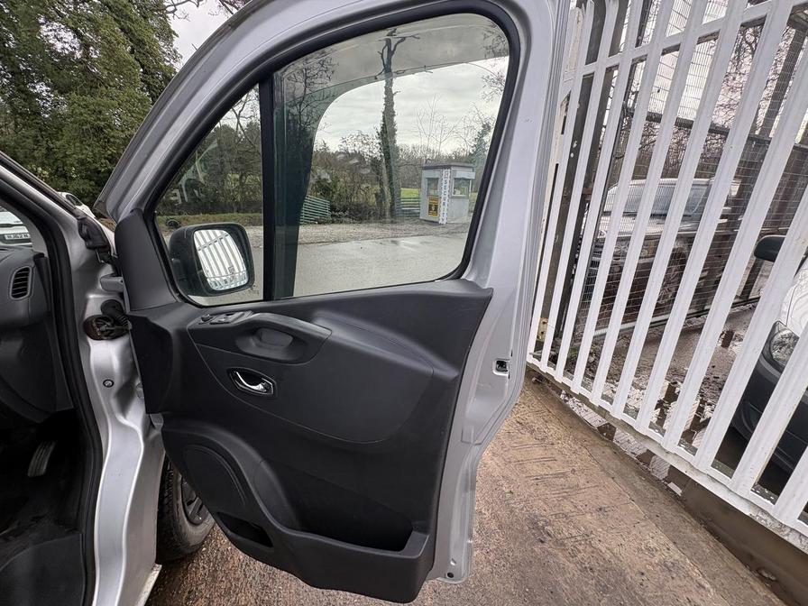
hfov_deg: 102.1
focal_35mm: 14
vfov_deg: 85.7
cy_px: 303
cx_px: 404
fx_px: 327
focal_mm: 2.22
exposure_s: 1/199
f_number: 2.2
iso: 40
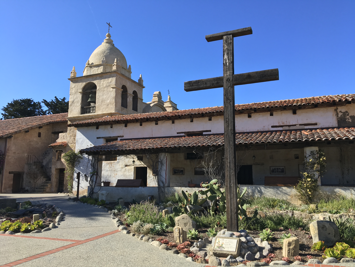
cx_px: 178
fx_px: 297
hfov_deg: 61.7
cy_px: 134
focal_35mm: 29
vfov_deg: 48.2
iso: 25
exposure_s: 1/986
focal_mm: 4.15
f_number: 2.2
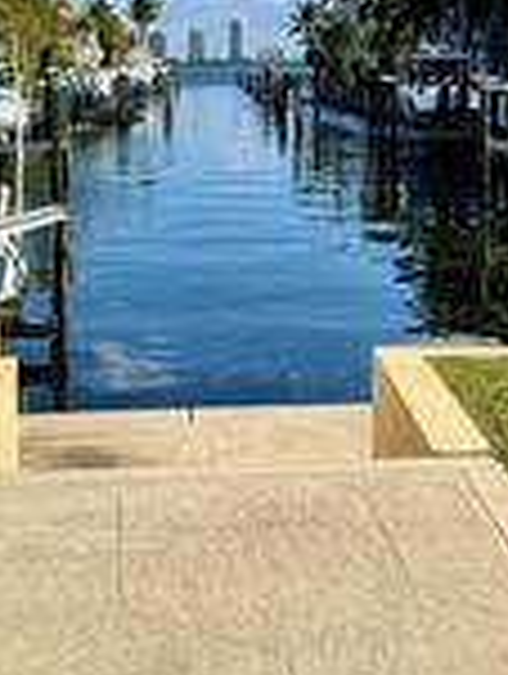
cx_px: 310
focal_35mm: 64
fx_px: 1249
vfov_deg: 29.6
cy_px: 153
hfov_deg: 23.0
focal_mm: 6.76
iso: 80
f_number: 1.78
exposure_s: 1/7353
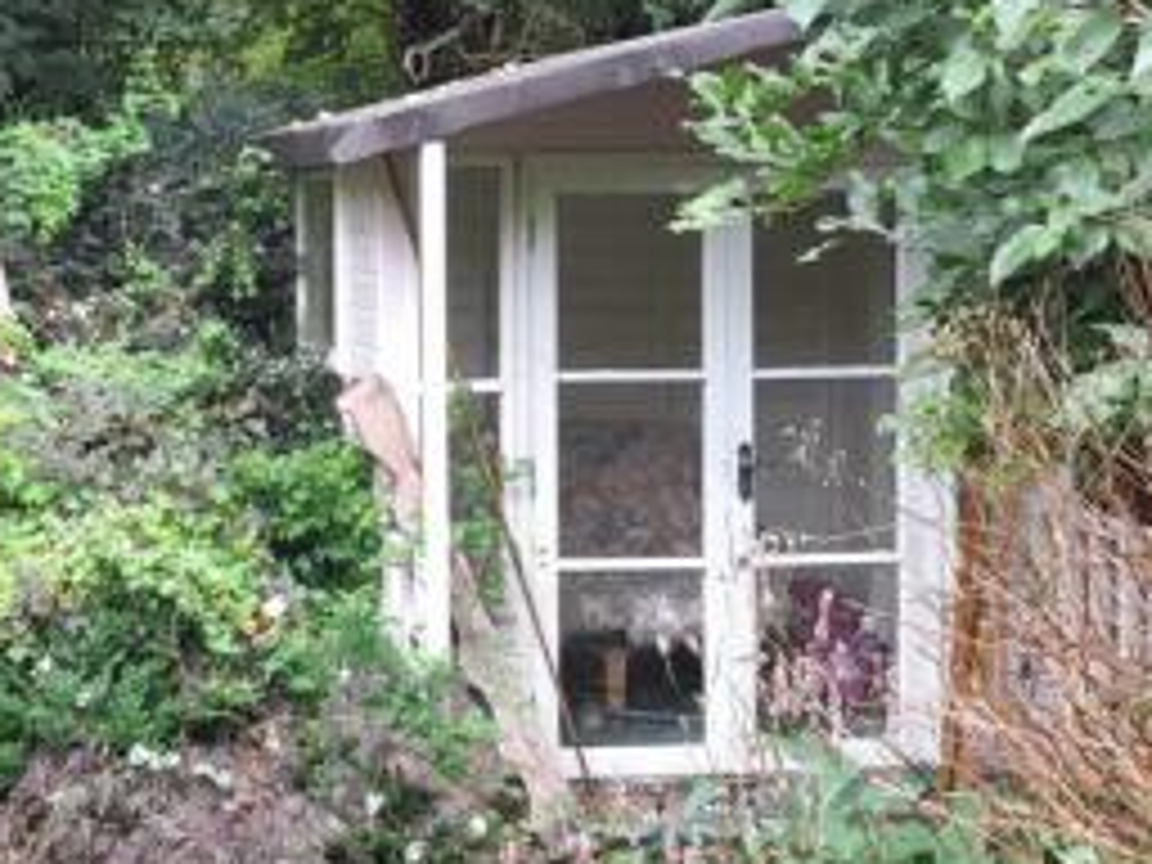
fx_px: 1897
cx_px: 160
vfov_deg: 25.4
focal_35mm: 57
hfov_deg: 32.4
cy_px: 245
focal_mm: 4.6
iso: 64
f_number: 2
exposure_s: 1/50
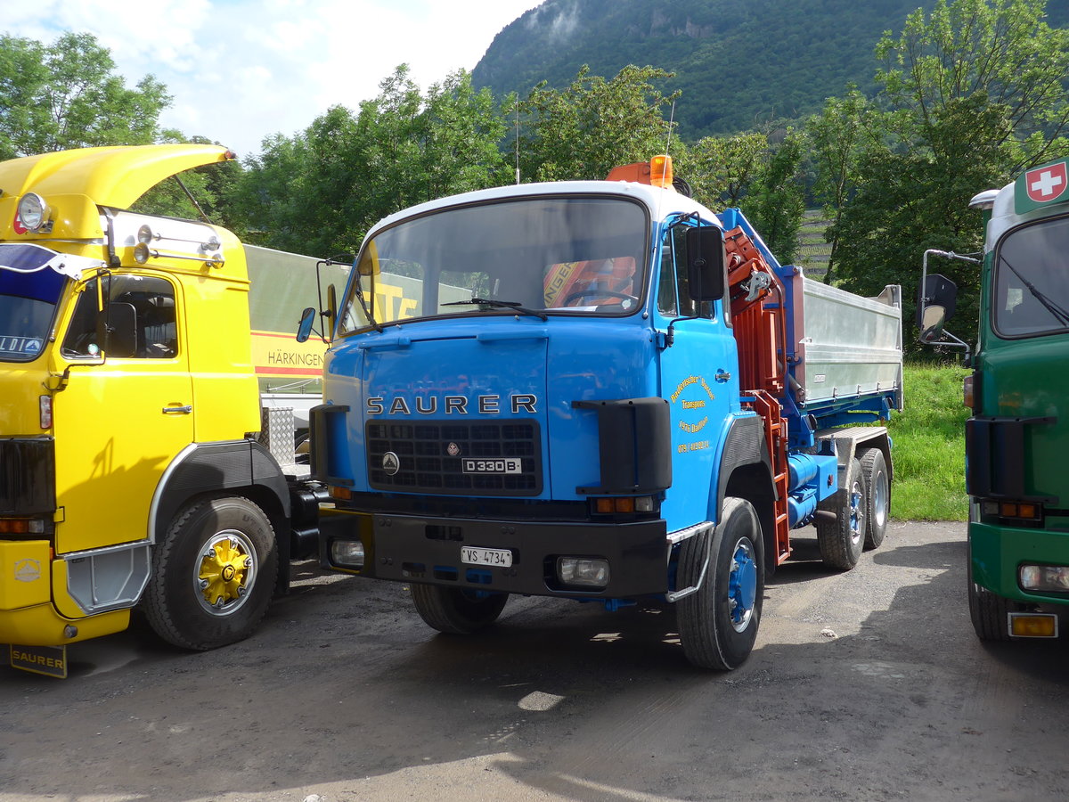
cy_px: 401
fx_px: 896
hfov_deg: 61.7
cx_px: 534
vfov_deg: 48.2
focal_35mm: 29
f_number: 2.8
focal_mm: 6
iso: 80
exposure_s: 1/800
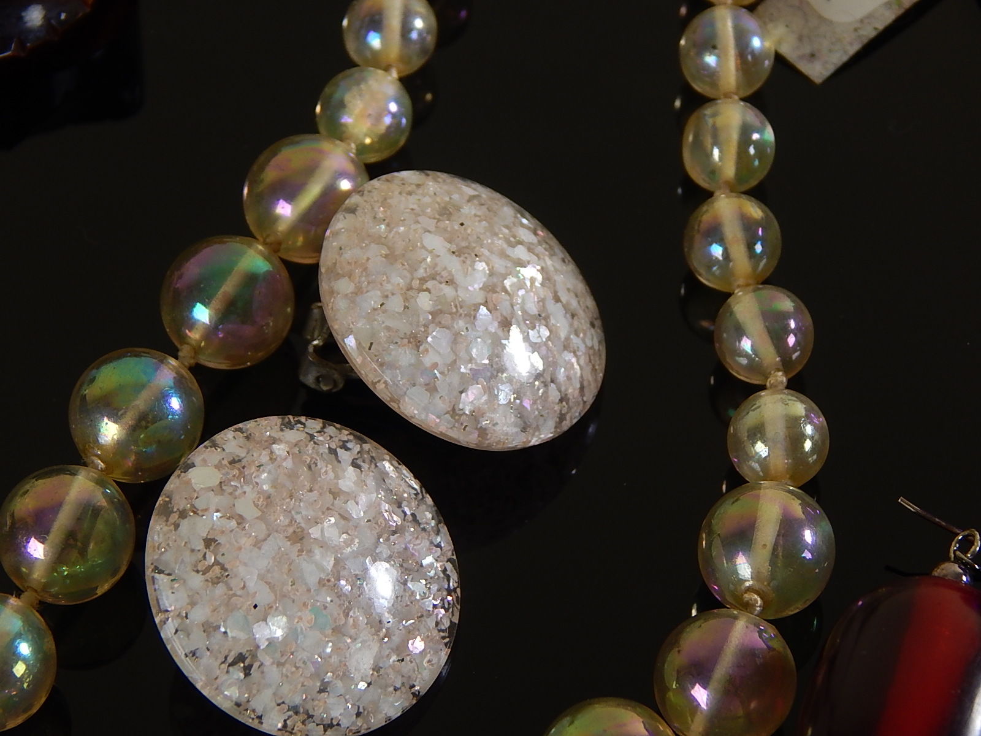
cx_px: 490
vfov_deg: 13.0
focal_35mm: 114
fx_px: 3231
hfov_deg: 17.3
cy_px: 368
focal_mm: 20.5
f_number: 4.6
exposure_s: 1/30
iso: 140
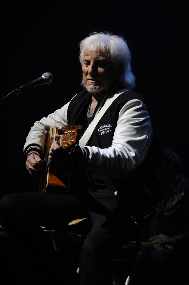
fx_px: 1577
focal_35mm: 200
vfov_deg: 10.3
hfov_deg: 6.9
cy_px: 142
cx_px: 94
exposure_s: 1/100
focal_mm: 200
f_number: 6.3
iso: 1000
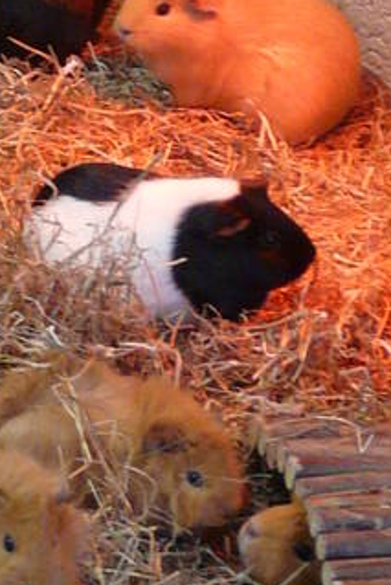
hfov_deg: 9.0
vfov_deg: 13.6
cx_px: -307
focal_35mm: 146
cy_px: -123
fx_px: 2376
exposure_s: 1/30
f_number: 2.8
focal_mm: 4.6
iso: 160
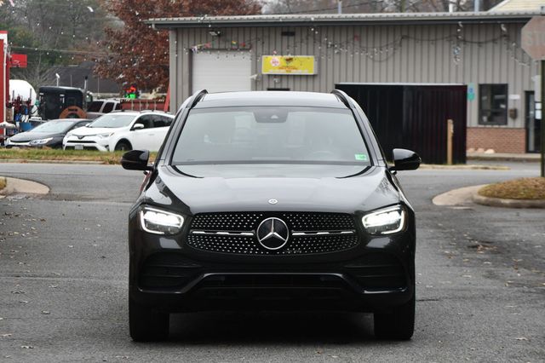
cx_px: 272
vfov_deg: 9.0
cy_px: 182
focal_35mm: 153
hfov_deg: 13.4
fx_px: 2315
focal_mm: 102
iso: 200
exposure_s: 1/250
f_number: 6.3
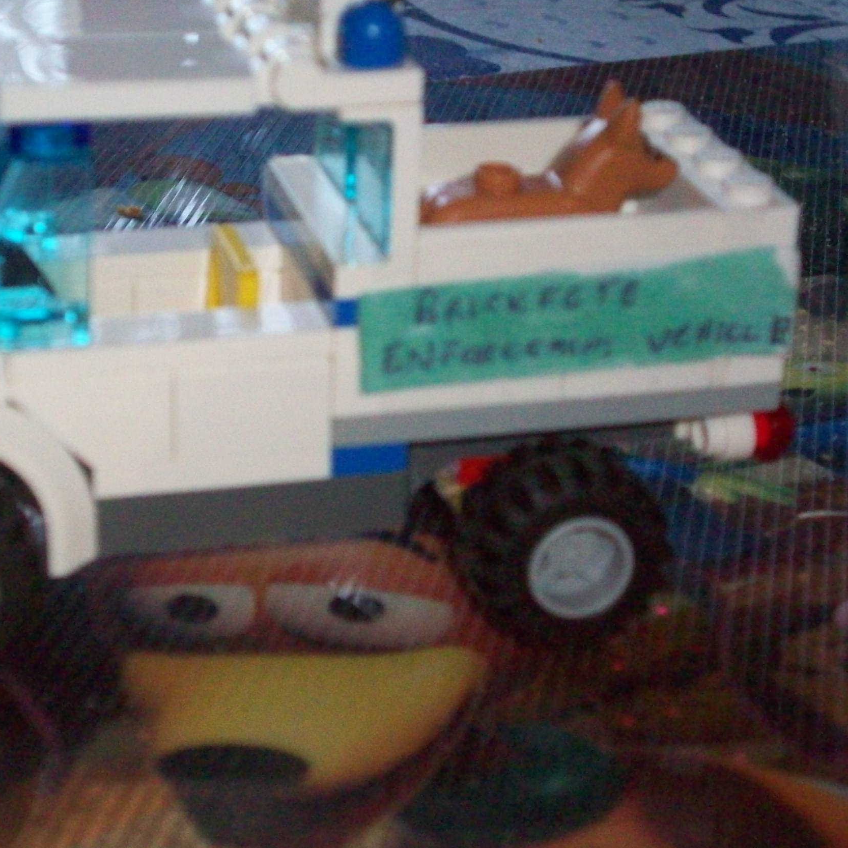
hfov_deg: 19.6
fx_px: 2439
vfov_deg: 19.7
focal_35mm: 88
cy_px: 369
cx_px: 270
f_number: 3.8
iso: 400
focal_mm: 10.7
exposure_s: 1/90.6
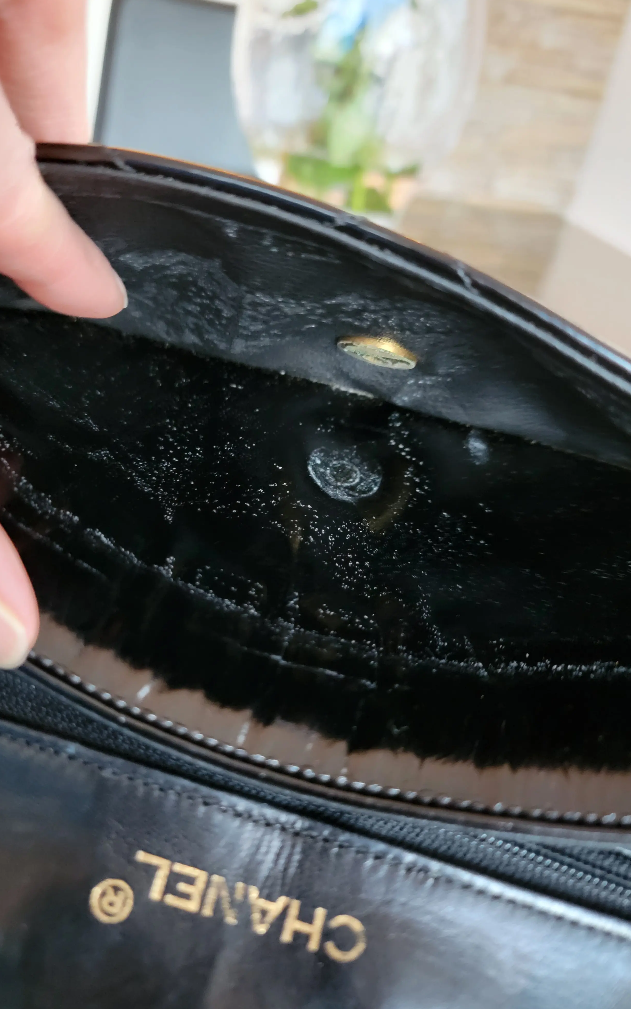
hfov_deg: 47.4
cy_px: 496
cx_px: 270
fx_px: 715
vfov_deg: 70.4
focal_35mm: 26
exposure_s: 1/30
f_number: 1.8
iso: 1000
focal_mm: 6.7
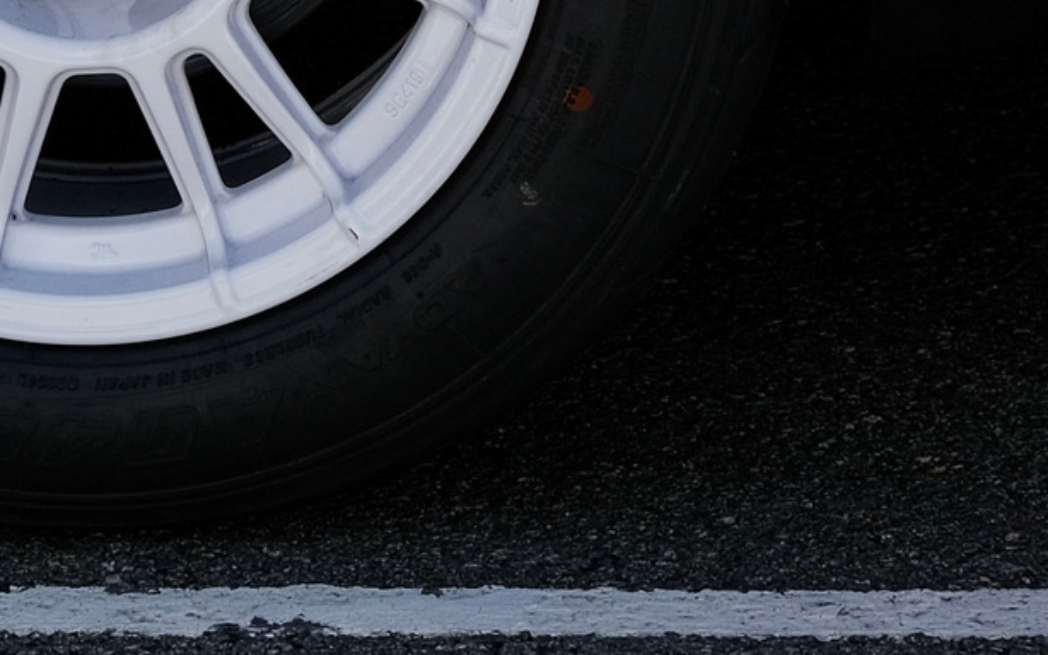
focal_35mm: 446
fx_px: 12741
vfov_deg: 2.9
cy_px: -797
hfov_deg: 4.7
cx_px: 563
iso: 160
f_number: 4
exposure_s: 1/1300
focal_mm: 70
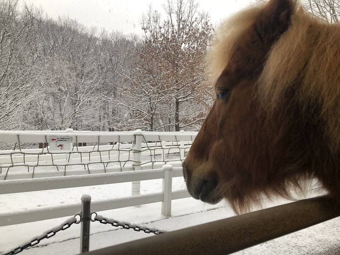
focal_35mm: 28
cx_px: 170
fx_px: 275
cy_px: 128
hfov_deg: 63.4
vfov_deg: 49.7
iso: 25
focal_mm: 4
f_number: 1.8
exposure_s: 1/50
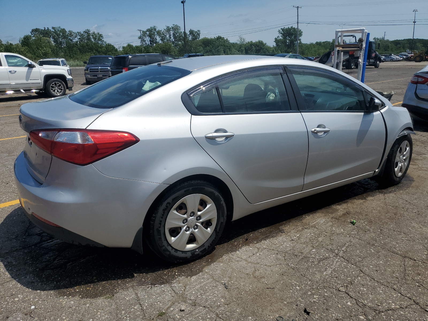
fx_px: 321
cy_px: 160
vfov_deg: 53.1
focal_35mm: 26
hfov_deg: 67.3
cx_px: 214
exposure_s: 1/10000
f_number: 1.5
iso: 51
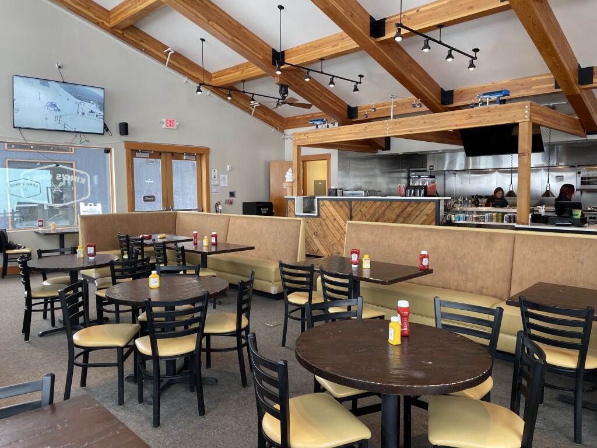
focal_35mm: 26
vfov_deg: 53.1
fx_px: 448
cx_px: 298
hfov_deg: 67.3
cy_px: 224
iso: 80
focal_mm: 4.2
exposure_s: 1/120
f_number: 1.6
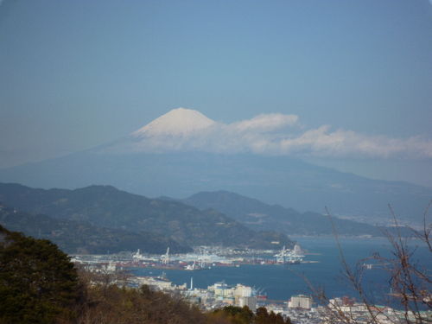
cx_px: 216
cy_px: 162
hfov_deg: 15.8
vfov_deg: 11.9
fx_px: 1560
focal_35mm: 125
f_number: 5.9
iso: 80
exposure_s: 1/640
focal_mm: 22
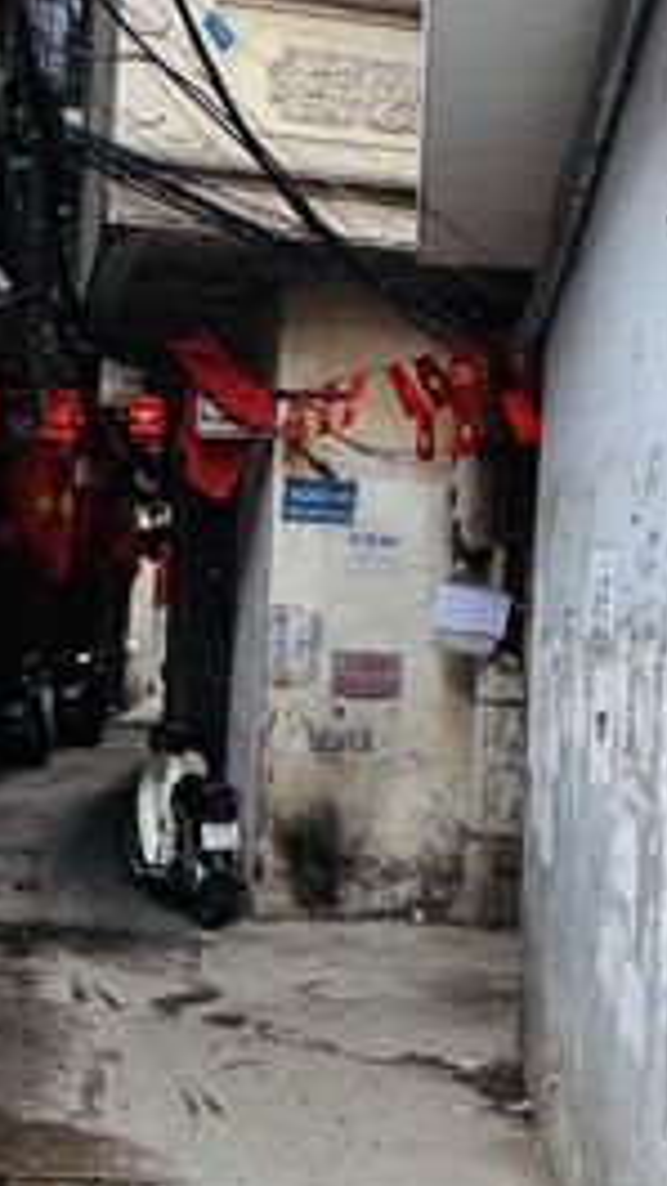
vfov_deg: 35.5
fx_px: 1856
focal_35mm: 59
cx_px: 345
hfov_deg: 20.4
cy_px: 604
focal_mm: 2.22
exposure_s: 1/99
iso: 80
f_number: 2.2
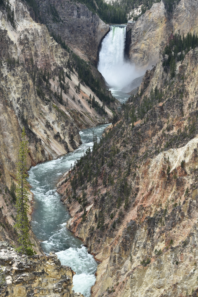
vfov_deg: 21.5
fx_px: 783
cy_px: 144
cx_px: 99
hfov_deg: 14.4
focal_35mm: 95
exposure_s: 1/200
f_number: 7.1
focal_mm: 90
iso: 100
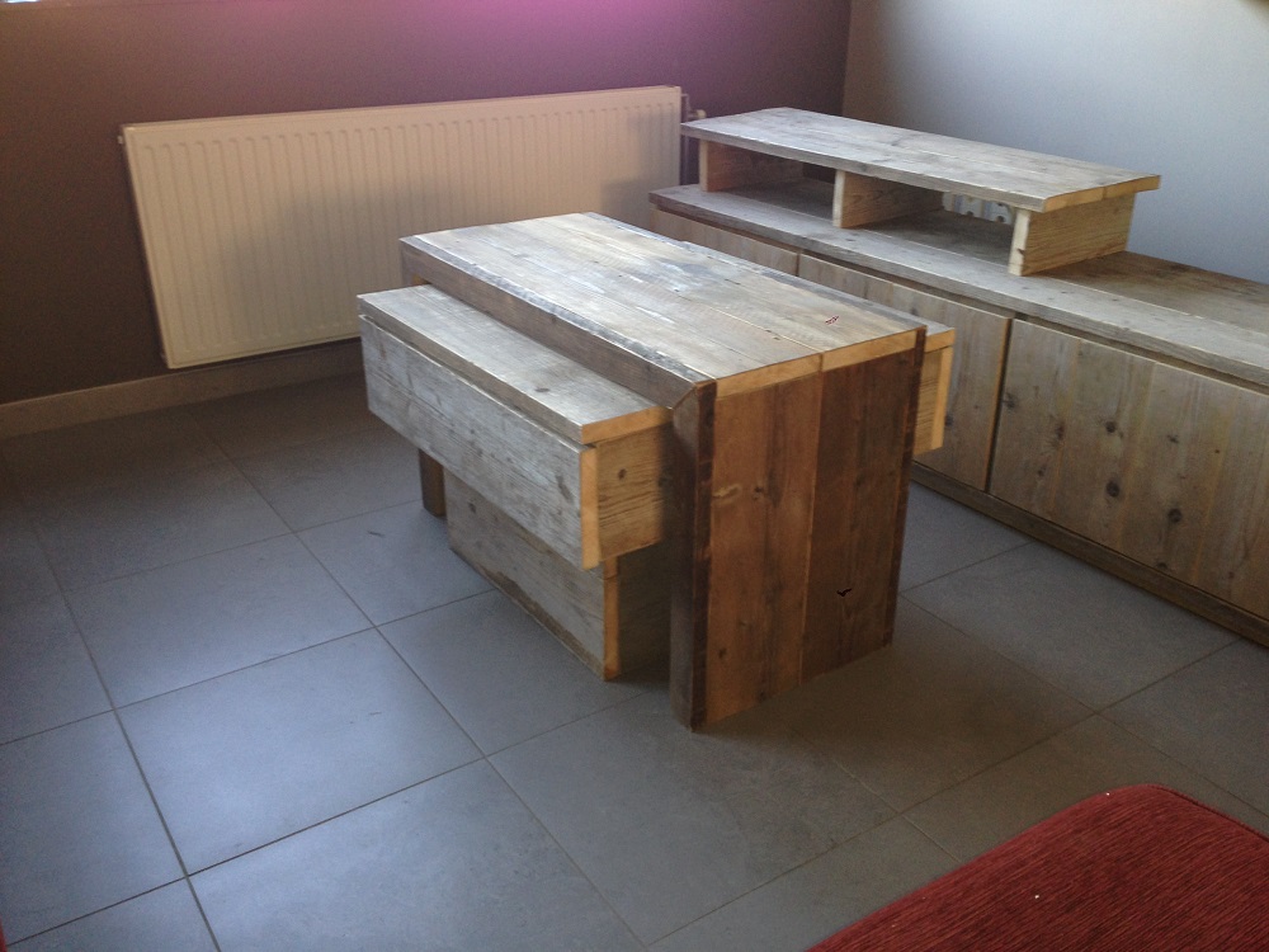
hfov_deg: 55.4
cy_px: 476
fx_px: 1210
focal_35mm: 33
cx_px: 634
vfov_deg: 42.9
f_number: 2.4
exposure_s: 1/20
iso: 64
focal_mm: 4.12
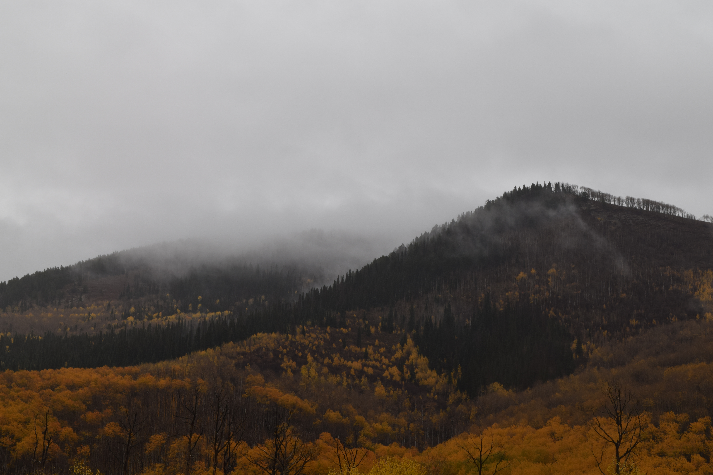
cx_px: 356
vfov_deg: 22.6
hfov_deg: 33.4
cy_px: 238
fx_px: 1188
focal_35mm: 60
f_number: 13
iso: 100
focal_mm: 40
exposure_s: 1/40
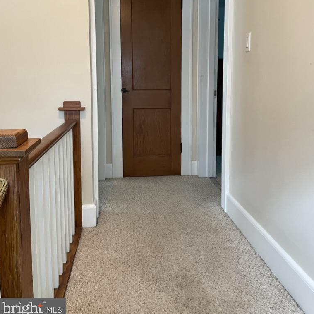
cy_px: 108
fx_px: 318
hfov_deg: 52.5
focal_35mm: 31
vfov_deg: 51.7
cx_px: 157
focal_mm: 4.2
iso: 160
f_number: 1.6
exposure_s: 1/60
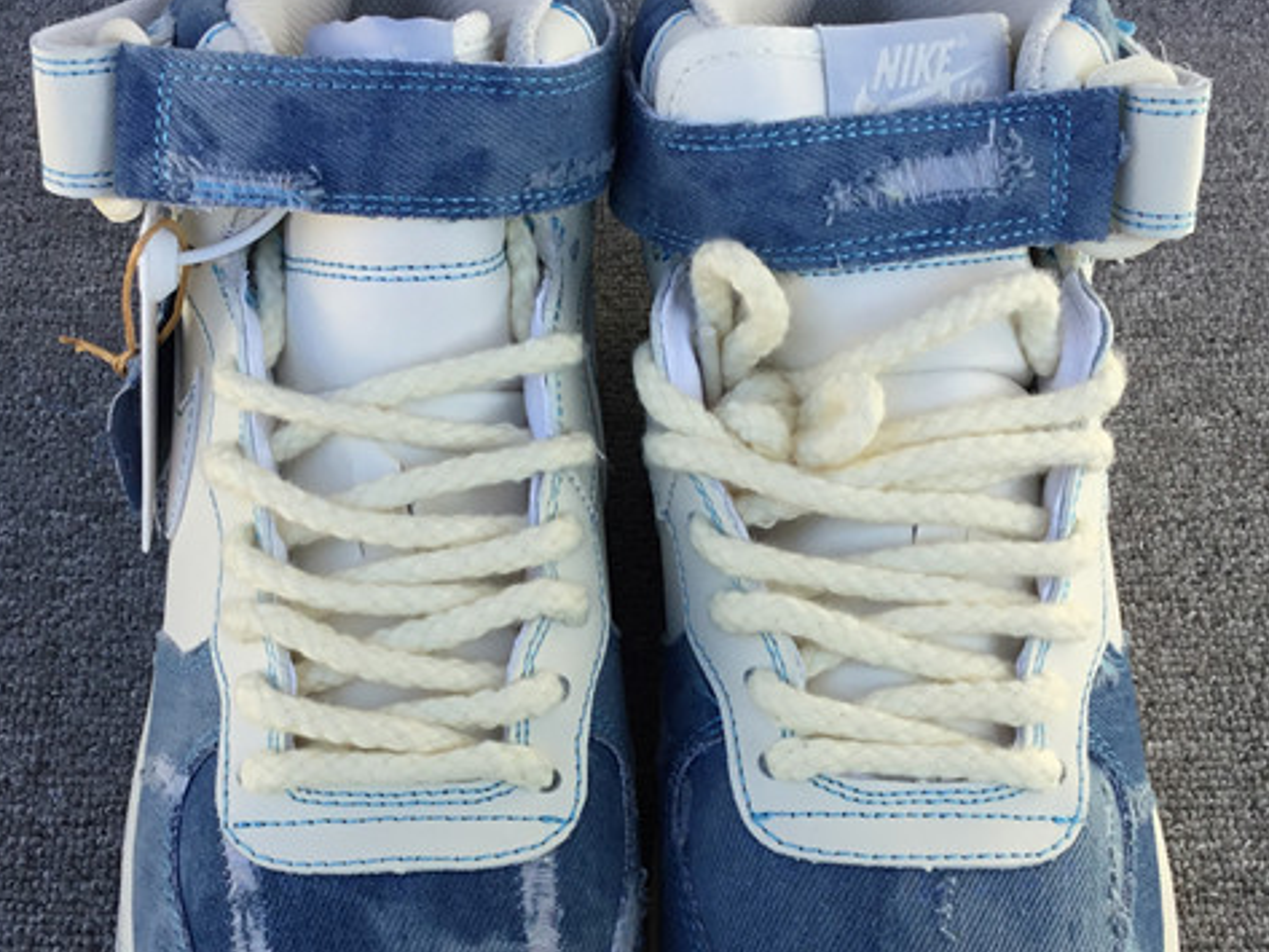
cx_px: 588
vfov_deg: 24.7
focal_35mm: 59
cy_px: 613
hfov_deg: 32.7
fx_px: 2163
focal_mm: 3.3
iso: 25
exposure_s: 1/277
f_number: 2.4
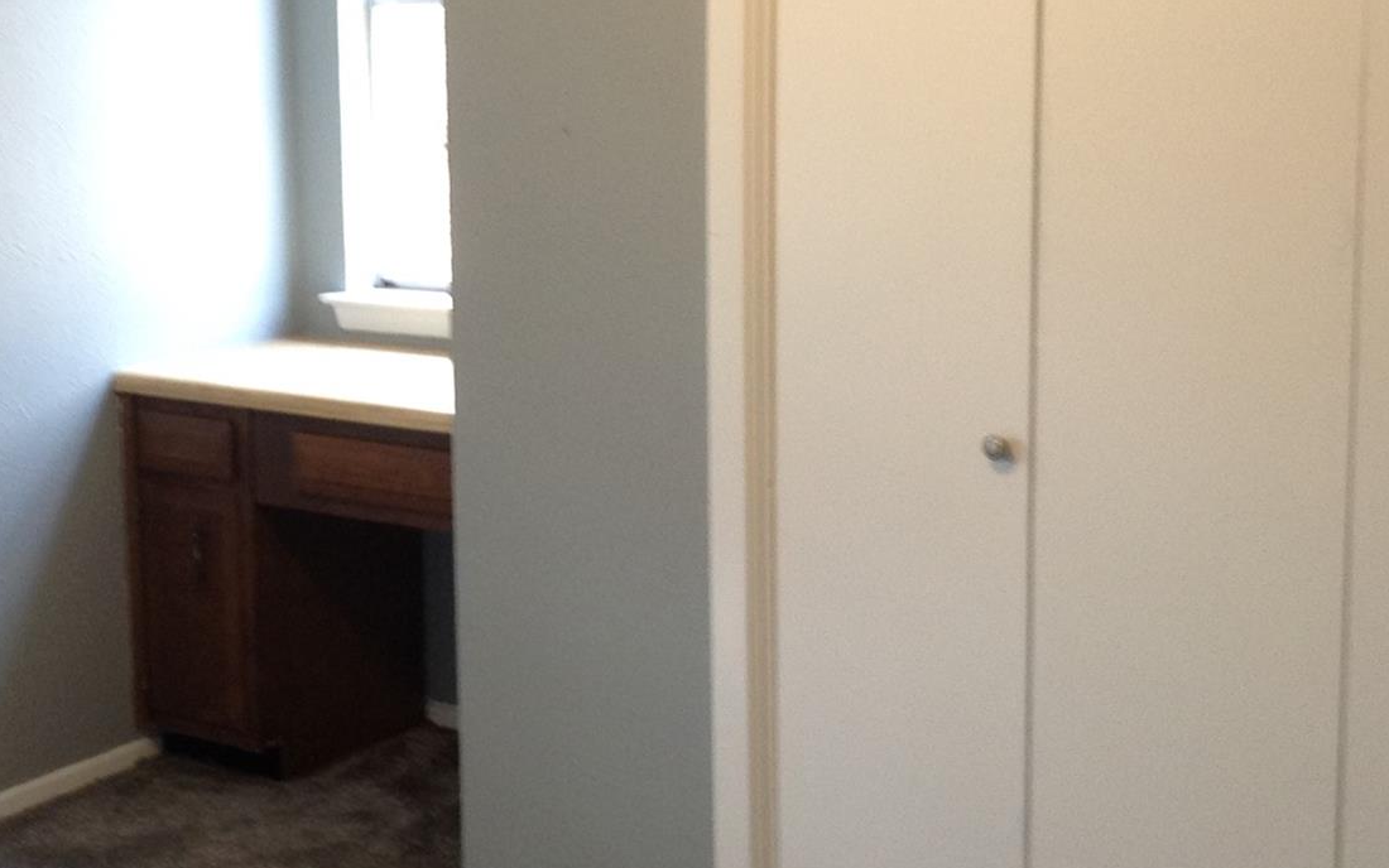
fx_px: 2461
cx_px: 178
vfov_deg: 20.0
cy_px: 297
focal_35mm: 65
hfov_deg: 30.3
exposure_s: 1/24
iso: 64
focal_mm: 3.3
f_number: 2.4
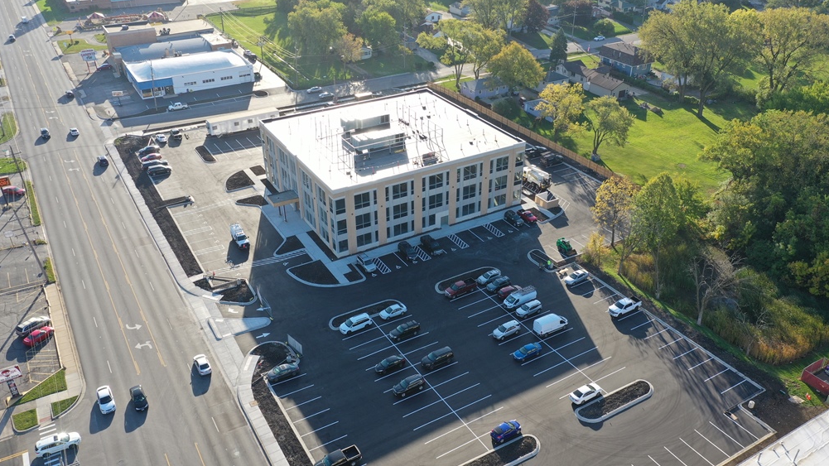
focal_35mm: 30
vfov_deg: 38.9
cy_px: 259
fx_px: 659
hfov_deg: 64.3
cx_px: 421
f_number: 5
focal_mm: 10.26
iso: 100
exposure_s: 1/200
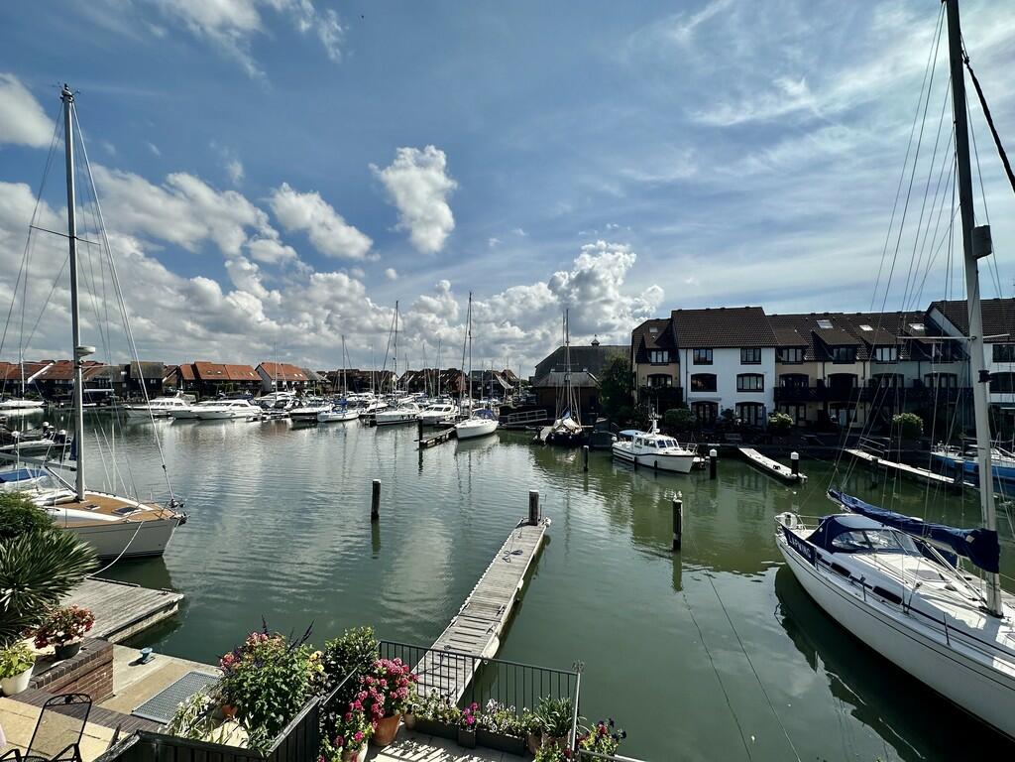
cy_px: 381
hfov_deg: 102.1
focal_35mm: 14
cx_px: 508
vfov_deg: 85.7
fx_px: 411
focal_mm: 2.22
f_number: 2.2
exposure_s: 1/4000
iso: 50
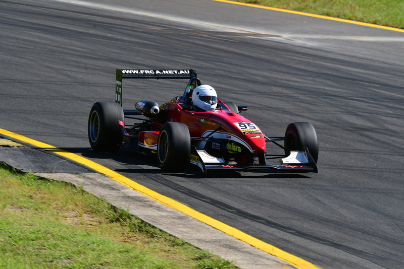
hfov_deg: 3.7
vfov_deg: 2.5
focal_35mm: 555
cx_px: 202
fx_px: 6230
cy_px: 134
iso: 400
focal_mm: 370
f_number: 11
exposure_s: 1/500
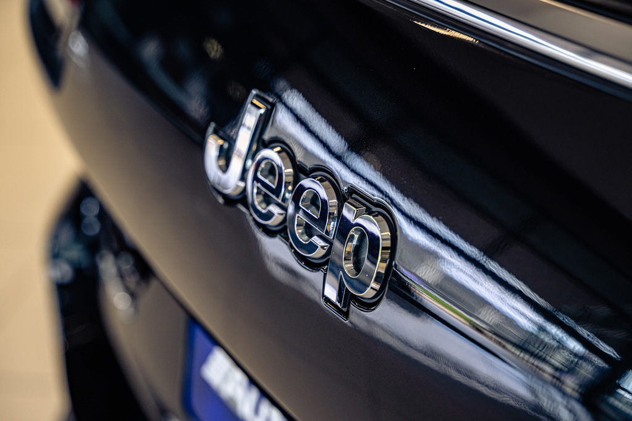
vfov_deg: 19.7
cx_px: 316
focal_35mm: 69
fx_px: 1211
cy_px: 210
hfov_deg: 29.2
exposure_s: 1/160
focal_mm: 69
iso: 640
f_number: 4
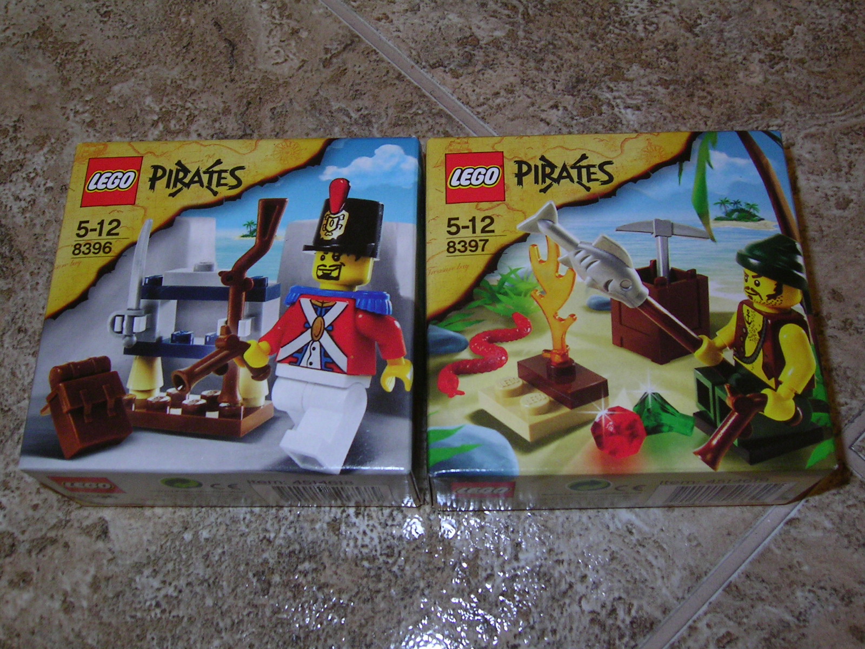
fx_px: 900
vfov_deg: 39.7
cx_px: 432
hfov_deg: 51.4
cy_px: 324
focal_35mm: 36
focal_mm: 5.6
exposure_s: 1/30
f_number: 4.8
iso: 100
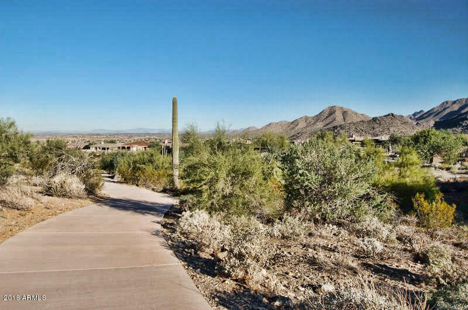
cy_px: 155
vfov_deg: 47.8
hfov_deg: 67.5
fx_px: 351
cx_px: 234
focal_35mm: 27
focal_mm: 18
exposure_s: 1/320
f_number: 9
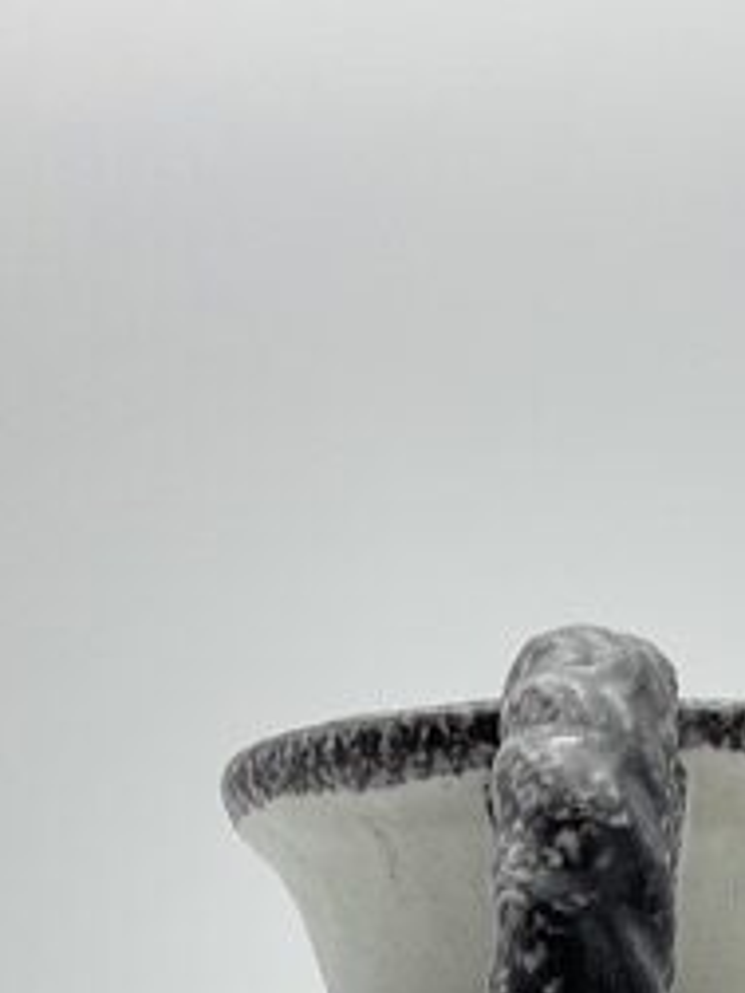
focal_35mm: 92
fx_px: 2640
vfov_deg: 19.0
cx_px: 579
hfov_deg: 16.0
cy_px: 1446
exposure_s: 1/175
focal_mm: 3
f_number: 1.8
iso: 20
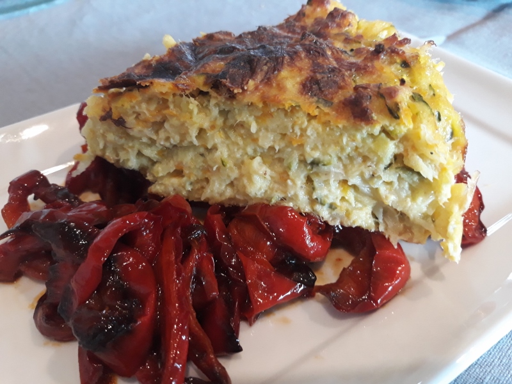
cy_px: 192
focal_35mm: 27
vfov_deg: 51.4
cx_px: 256
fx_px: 399
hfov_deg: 65.3
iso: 250
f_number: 1.7
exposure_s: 1/50
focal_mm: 3.71
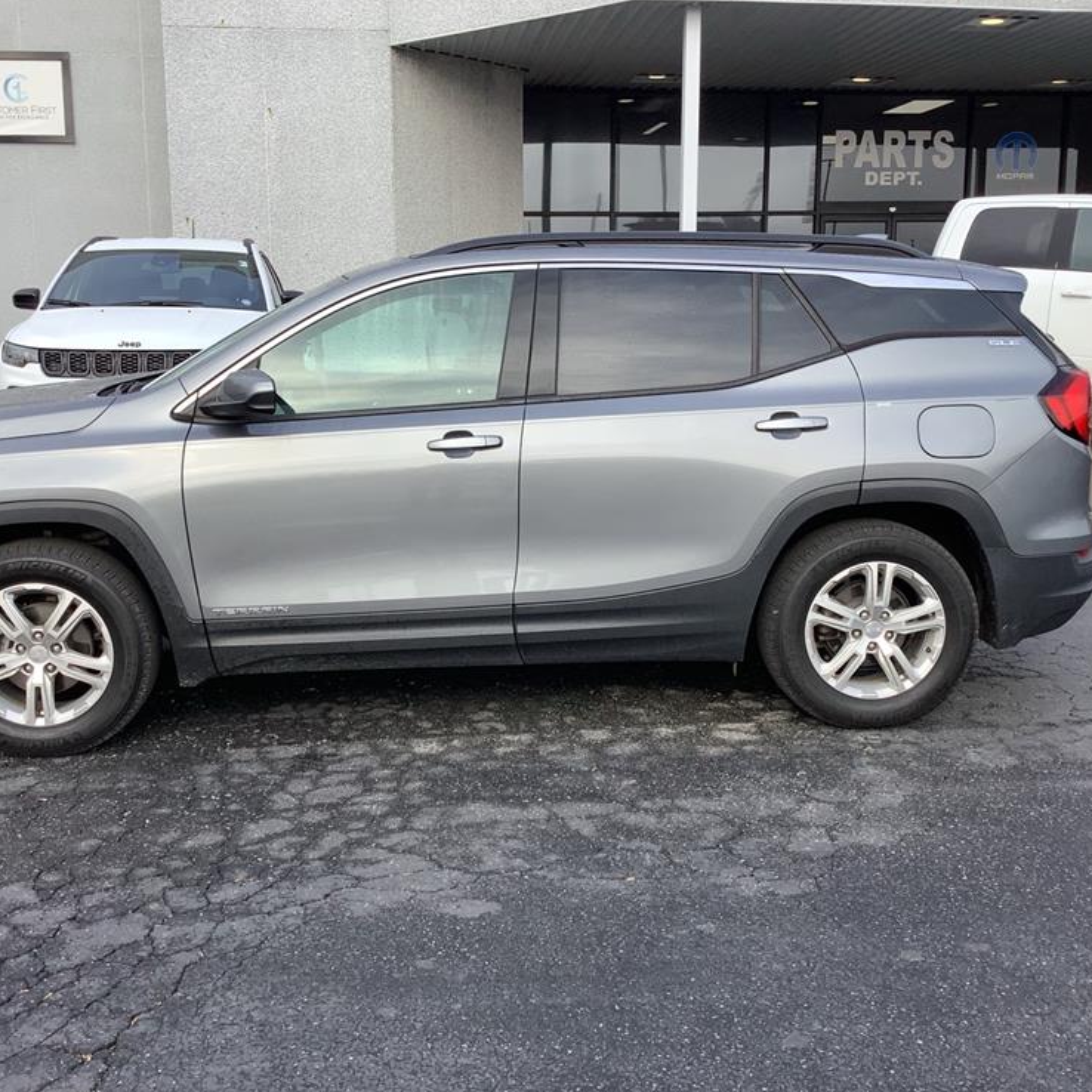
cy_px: 534
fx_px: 1356
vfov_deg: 43.9
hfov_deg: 43.8
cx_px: 518
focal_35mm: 38
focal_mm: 3.3
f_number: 2.4
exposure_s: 1/460
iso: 25
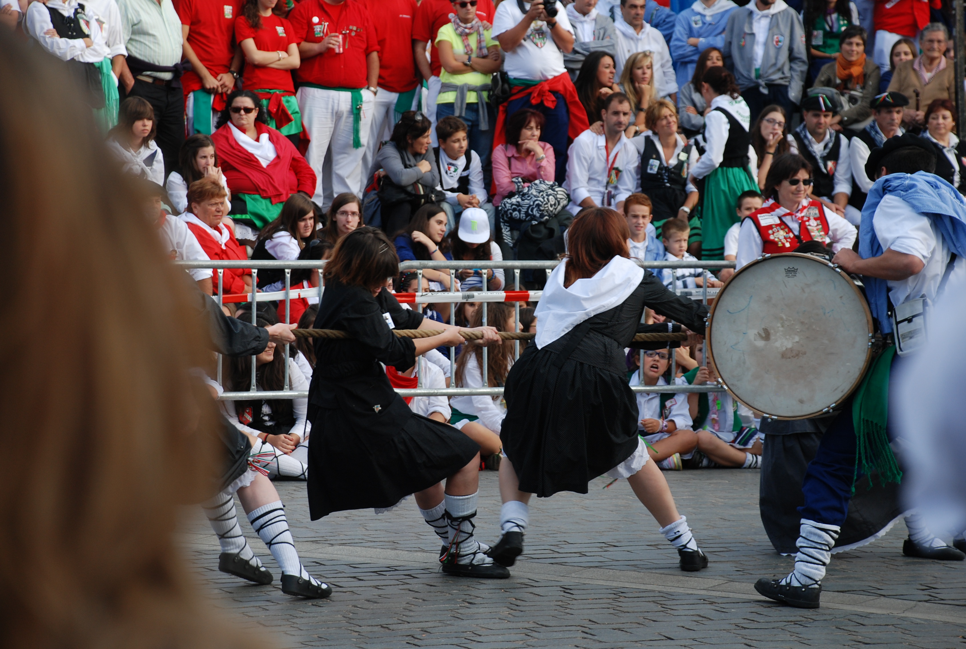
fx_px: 3428
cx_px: 483
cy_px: 324
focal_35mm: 128
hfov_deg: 16.0
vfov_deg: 10.8
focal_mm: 85
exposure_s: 1/160
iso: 200
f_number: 5.6
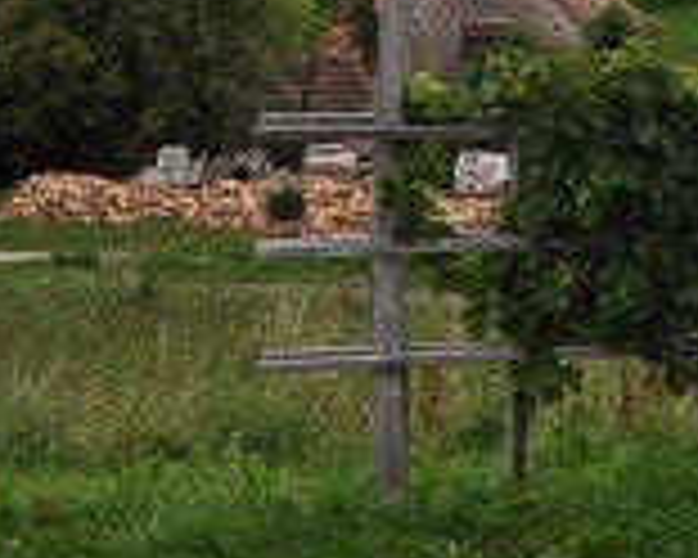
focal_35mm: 163
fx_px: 3367
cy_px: -128
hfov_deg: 11.7
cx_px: 29
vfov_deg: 9.3
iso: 500
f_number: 6.3
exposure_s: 1/160
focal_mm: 18
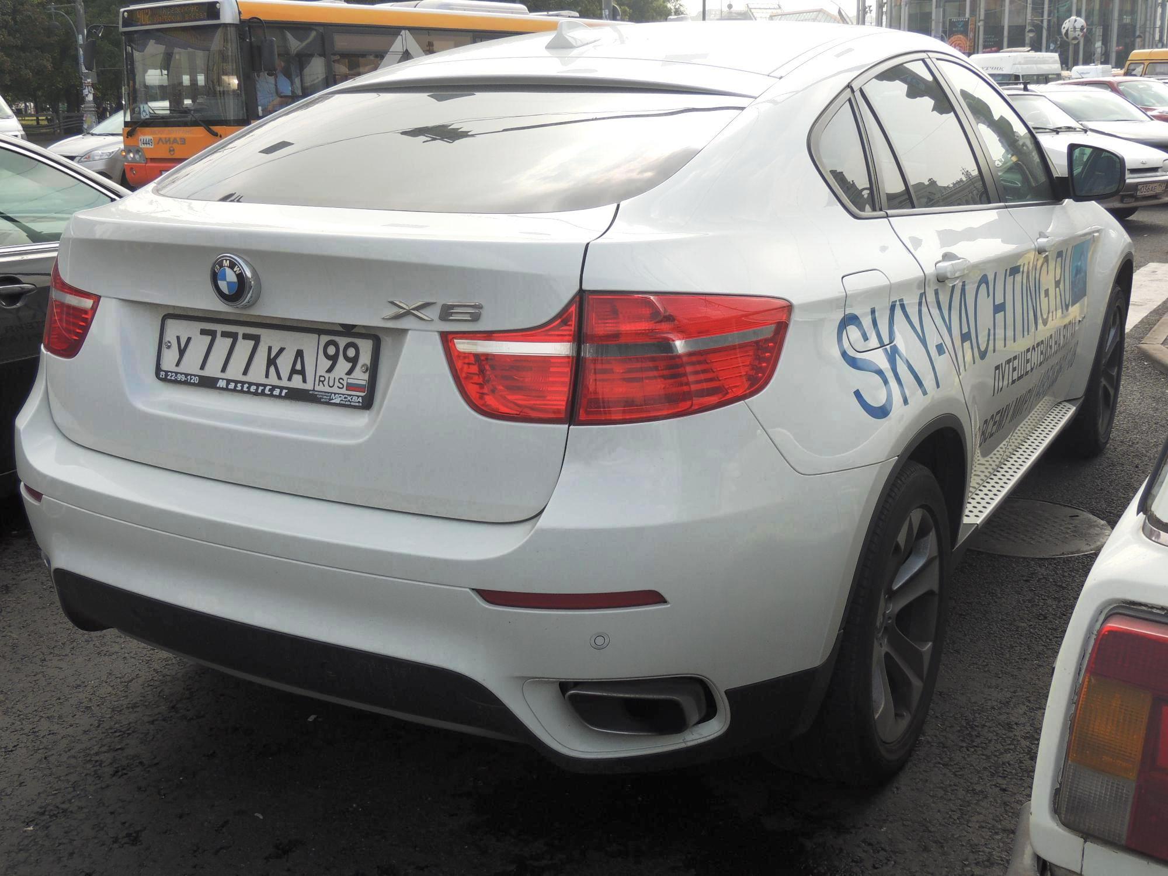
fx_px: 1350
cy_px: 438
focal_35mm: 40
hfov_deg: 46.8
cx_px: 584
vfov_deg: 36.0
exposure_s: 1/500
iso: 100
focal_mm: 7.1
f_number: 3.3
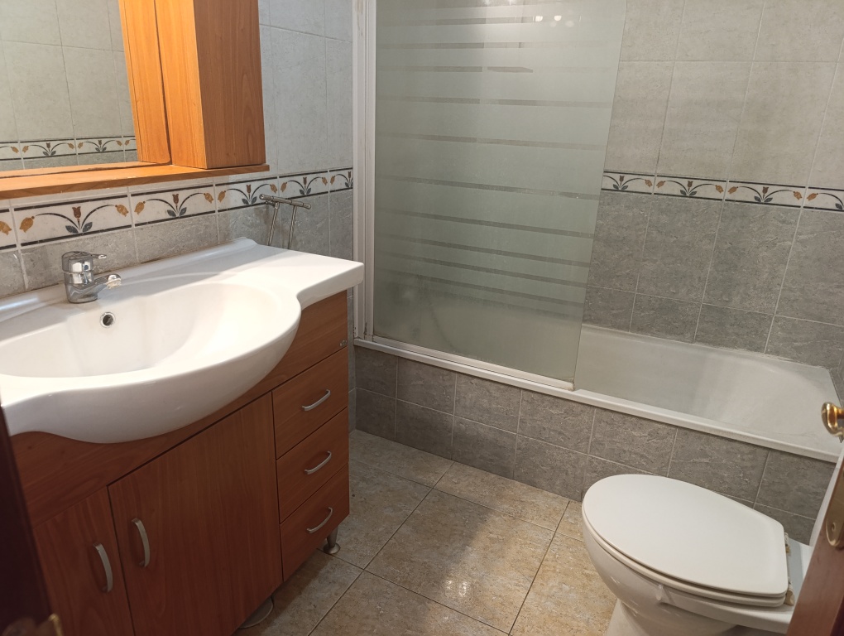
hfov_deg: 73.8
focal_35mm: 23
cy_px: 318
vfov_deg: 59.0
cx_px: 422
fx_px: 562
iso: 1250
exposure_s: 1/50
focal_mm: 6.14
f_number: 1.6
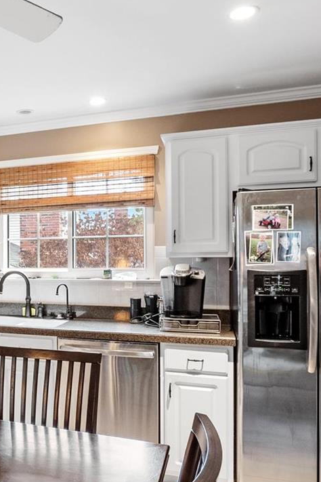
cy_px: 245
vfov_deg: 53.1
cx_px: -41
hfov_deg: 32.1
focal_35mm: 36
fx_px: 481
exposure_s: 1
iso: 400
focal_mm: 8
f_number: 8
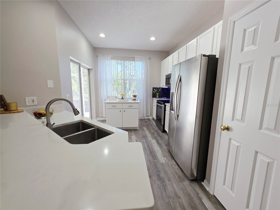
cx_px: 140
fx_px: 105
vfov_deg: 89.9
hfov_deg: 106.2
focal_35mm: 13
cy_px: 105
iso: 125
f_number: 1.9
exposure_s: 1/120
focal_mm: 2.2
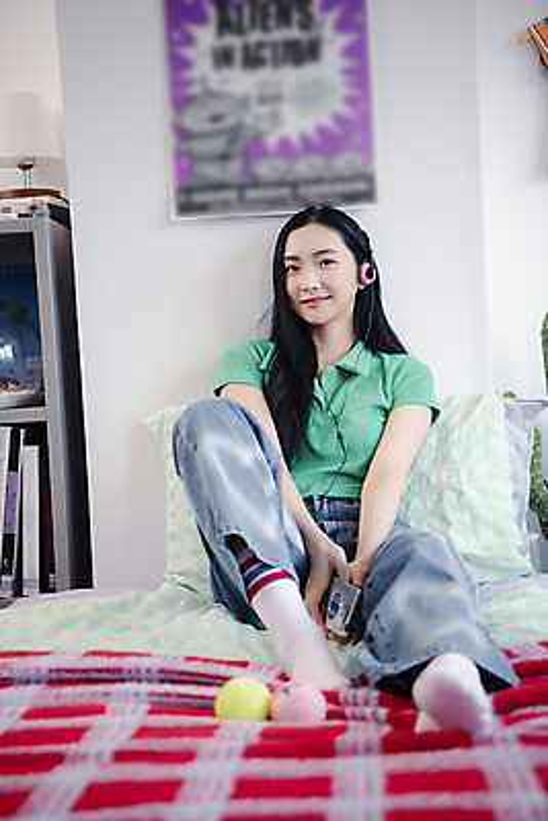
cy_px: 410
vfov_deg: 34.5
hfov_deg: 23.4
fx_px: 1323
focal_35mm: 58
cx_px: 274
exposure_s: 1/125
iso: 400
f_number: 2.8
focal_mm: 58
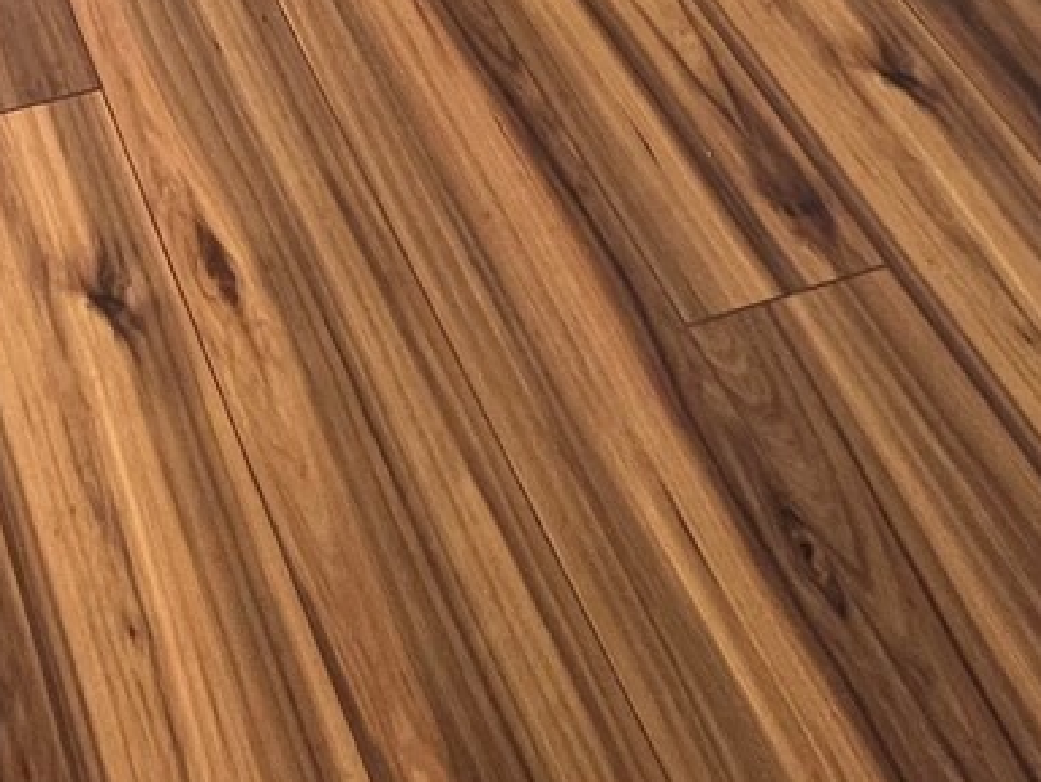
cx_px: -116
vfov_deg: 18.7
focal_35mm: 54
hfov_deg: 31.4
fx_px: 1624
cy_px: -731
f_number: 1.8
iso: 200
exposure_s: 1/60
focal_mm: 1.57
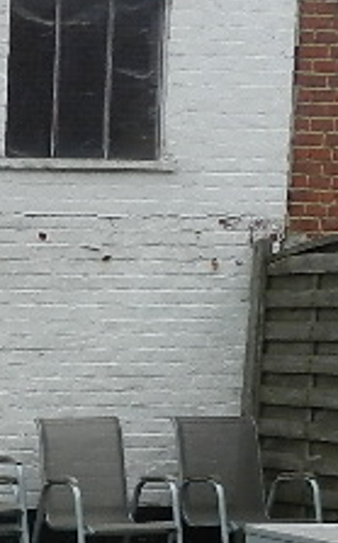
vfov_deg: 18.0
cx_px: -406
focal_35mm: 112
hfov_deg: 10.4
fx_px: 1654
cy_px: 587
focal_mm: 4
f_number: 3.4
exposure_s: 1/160
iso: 160
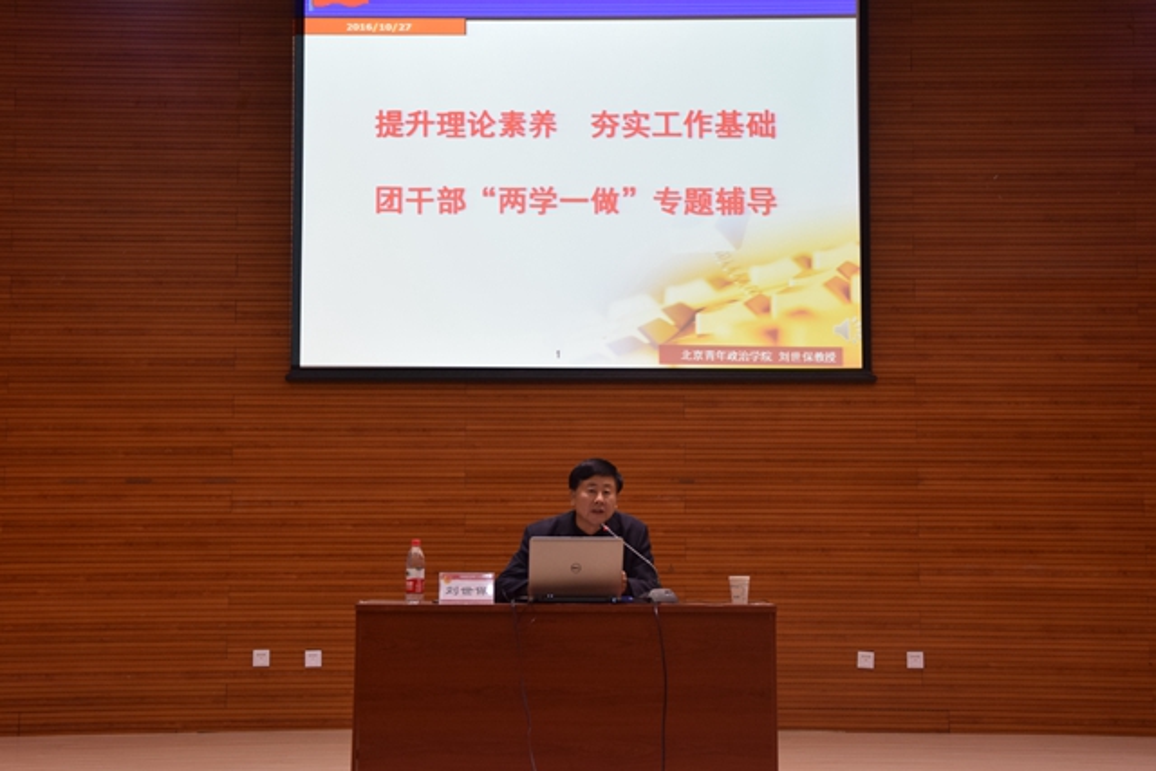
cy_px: 386
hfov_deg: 35.0
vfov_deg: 23.8
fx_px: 1831
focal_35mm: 57
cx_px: 578
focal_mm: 38
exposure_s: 1/60
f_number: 4.5
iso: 720
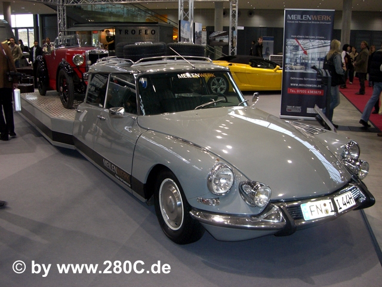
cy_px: 144
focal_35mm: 38
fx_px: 419
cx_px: 191
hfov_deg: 49.0
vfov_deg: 37.7
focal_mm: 6.2
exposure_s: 1/60
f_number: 2.7
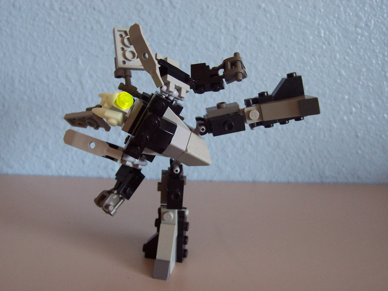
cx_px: 194
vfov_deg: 38.7
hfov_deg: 50.1
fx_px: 415
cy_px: 146
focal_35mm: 37
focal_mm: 5.6
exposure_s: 1/20
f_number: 2.8
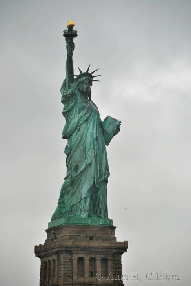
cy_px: 143
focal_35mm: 202
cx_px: 96
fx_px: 1608
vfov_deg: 10.2
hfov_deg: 6.8
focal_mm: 135
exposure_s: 1/200
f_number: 5.6
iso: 110
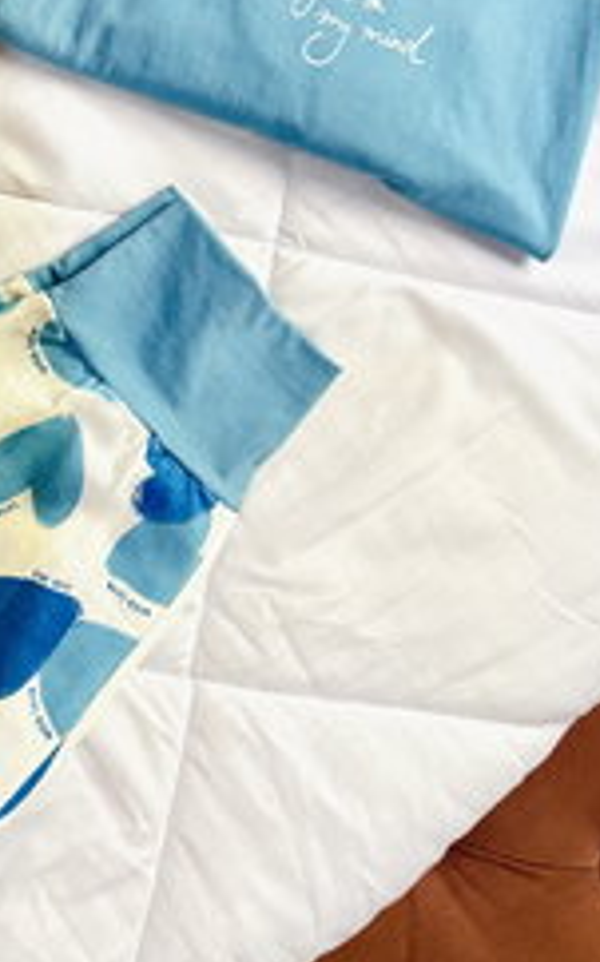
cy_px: 30
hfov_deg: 22.0
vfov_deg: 33.6
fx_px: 1467
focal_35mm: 56
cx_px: -44
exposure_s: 1/60
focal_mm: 6.76
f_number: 1.78
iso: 640
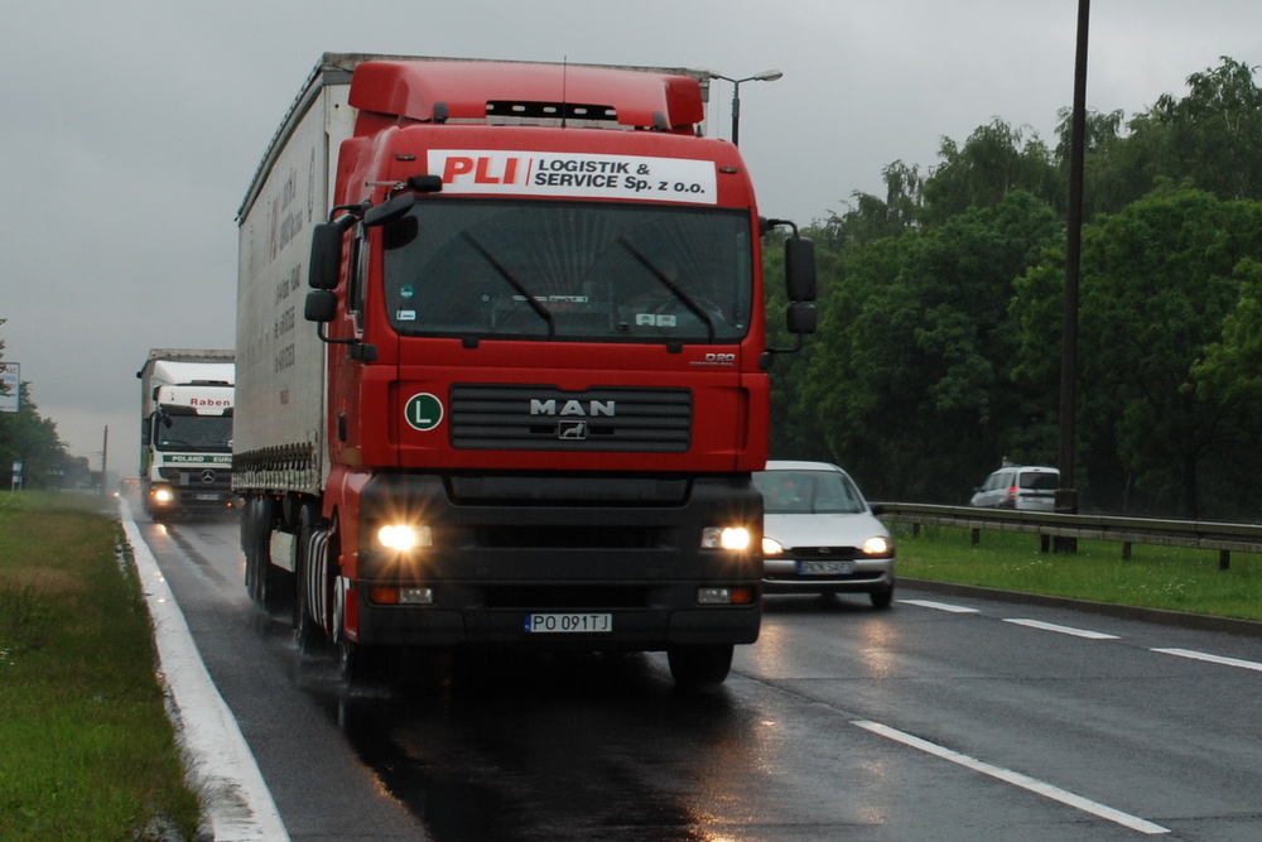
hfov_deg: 42.3
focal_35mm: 46
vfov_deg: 29.0
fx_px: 1630
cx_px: 631
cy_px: 421
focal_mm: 31
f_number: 11
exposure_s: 1/60
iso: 250
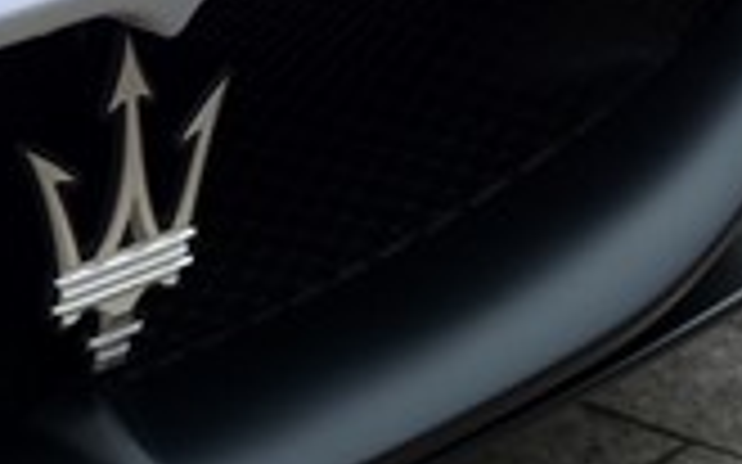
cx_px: -818
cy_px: -79
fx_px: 6509
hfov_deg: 6.3
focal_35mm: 322
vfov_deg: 4.1
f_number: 8
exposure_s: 1/500
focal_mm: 51
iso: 200
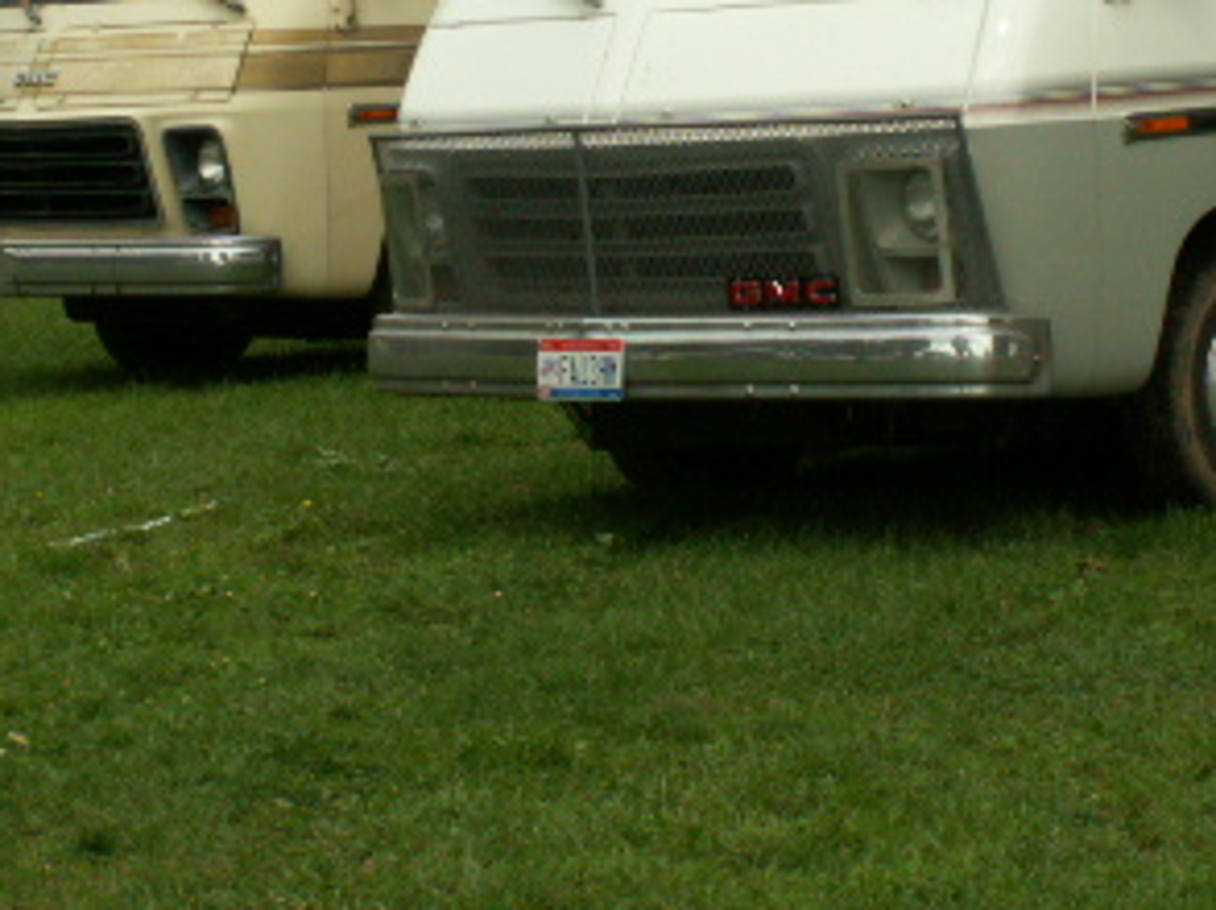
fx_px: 5125
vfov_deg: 10.1
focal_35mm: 146
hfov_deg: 13.5
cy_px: -37
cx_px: 807
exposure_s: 1/100
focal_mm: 11.15
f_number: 8
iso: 50
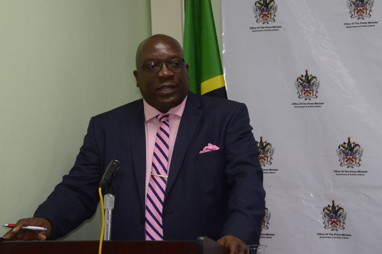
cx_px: 191
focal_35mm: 120
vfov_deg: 11.4
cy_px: 127
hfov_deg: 17.1
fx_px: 1272
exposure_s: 1/125
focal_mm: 80
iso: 1600
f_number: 5.6
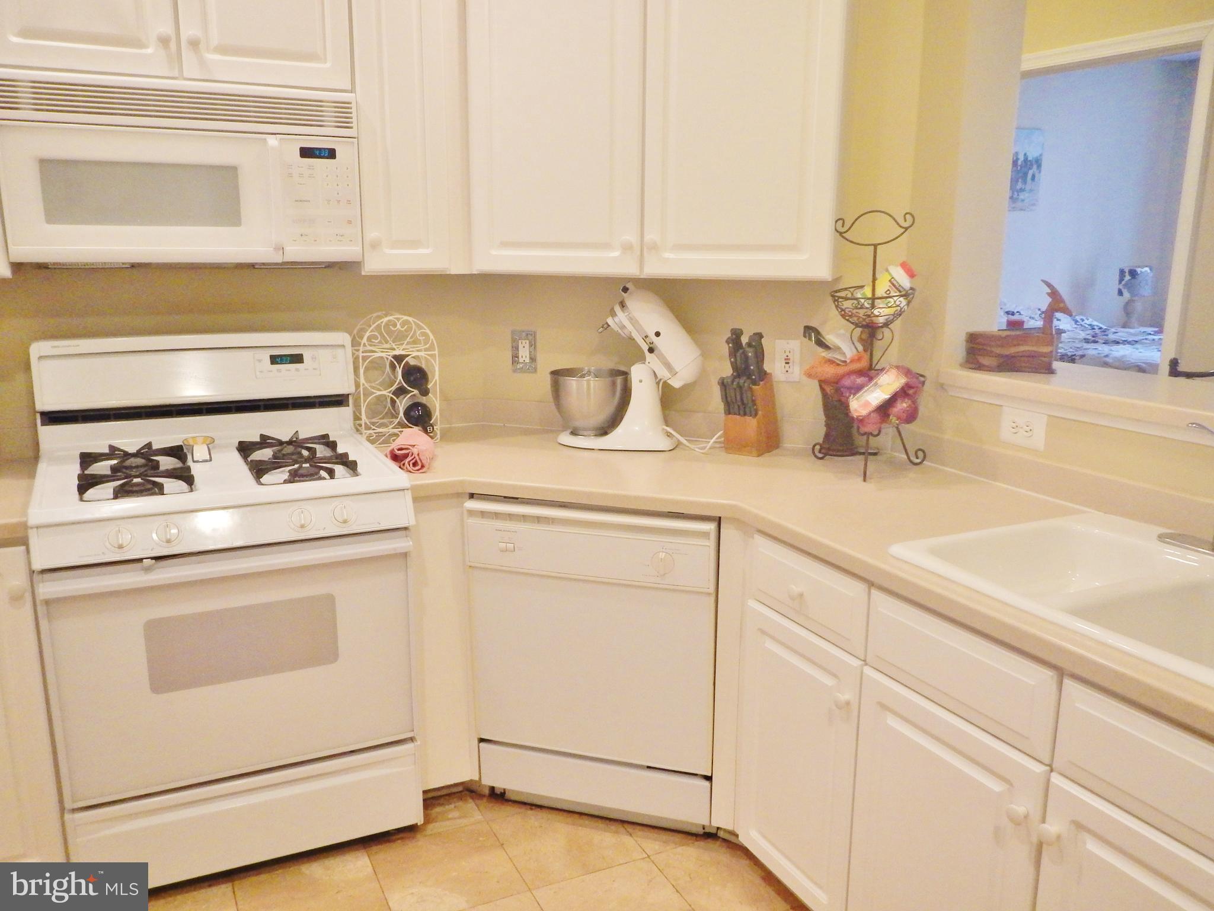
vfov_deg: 49.7
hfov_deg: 63.4
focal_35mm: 28
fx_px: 982
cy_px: 456
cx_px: 607
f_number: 3.9
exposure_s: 1/30
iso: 360
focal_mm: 5
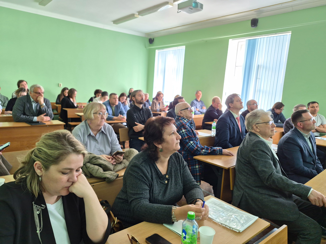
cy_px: 122
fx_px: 217
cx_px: 163
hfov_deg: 73.9
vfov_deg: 58.9
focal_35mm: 23
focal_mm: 5.4
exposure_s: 1/120
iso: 320
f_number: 1.8
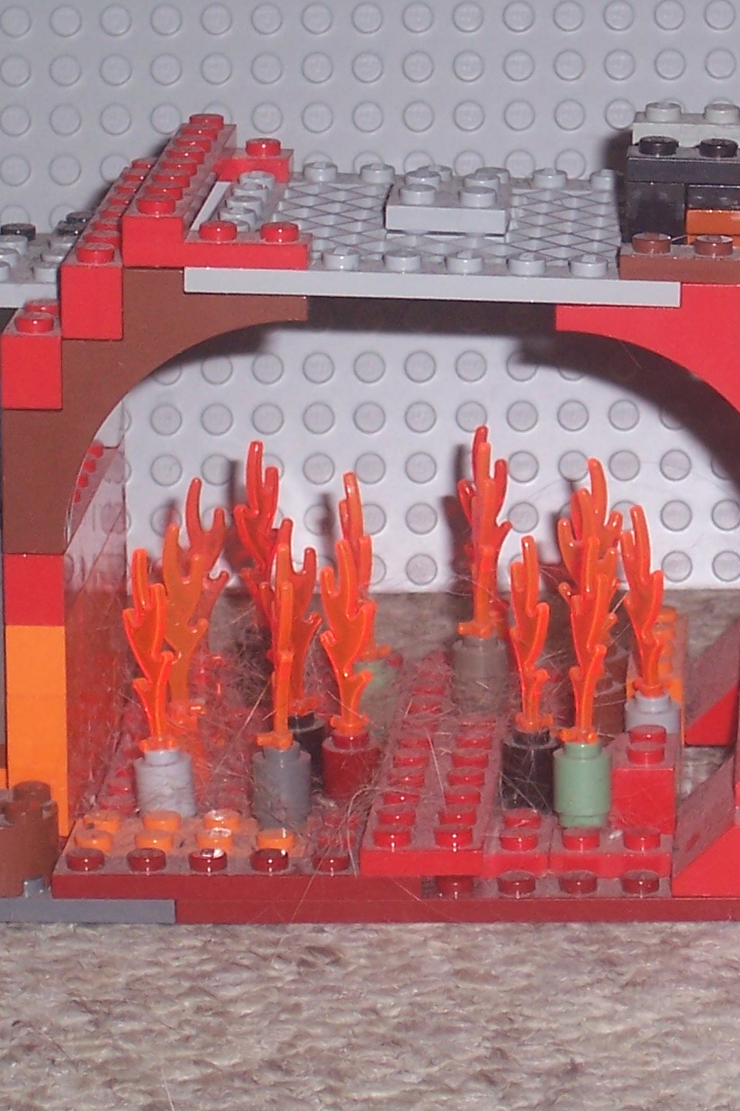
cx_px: 676
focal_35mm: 177
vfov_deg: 11.6
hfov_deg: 7.7
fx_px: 5460
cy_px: 257
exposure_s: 1/90
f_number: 4.1
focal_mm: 13.5
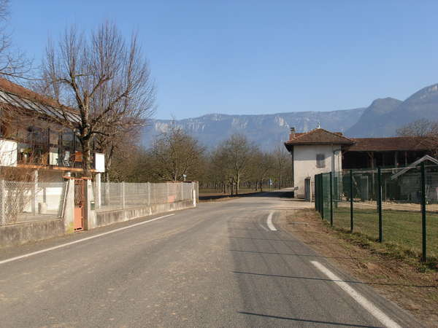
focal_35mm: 38
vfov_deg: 37.7
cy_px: 164
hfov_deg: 49.0
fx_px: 481
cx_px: 219
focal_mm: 6.3
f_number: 4.9
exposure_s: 1/384
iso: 79
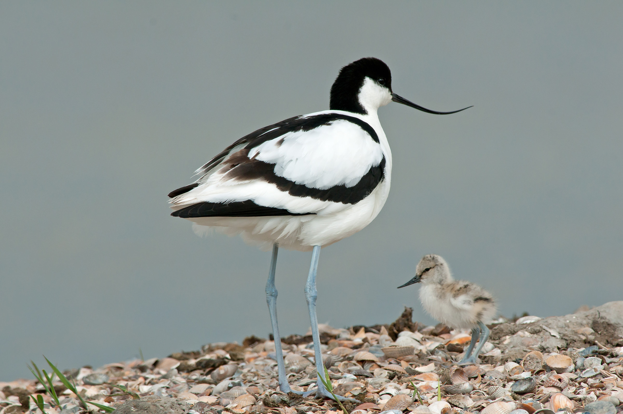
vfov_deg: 1.8
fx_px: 12963
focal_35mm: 750
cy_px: 207
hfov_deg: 2.8
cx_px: 312
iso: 320
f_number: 10
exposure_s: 1/800
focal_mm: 500
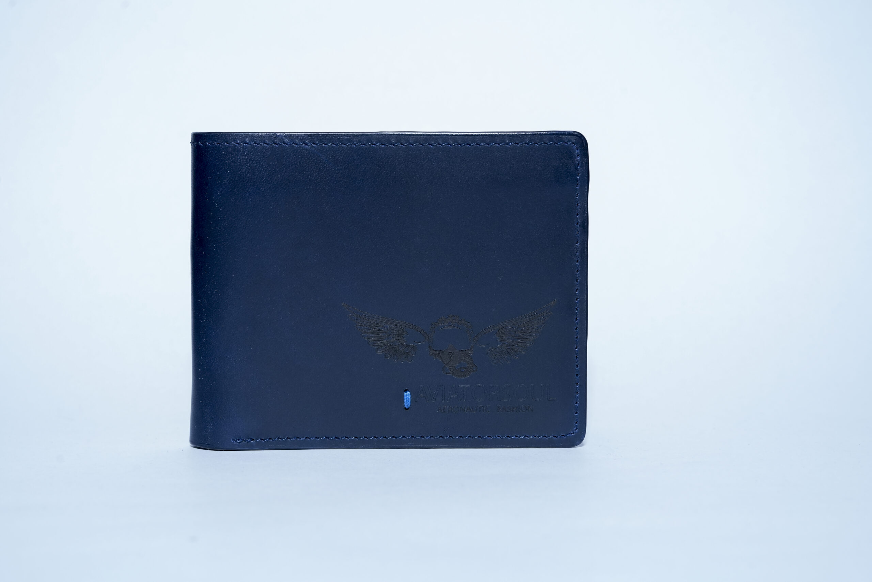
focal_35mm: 50
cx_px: 436
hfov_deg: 39.6
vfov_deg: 27.0
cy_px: 291
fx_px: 1211
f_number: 7.1
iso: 1250
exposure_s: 1/50
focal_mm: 50
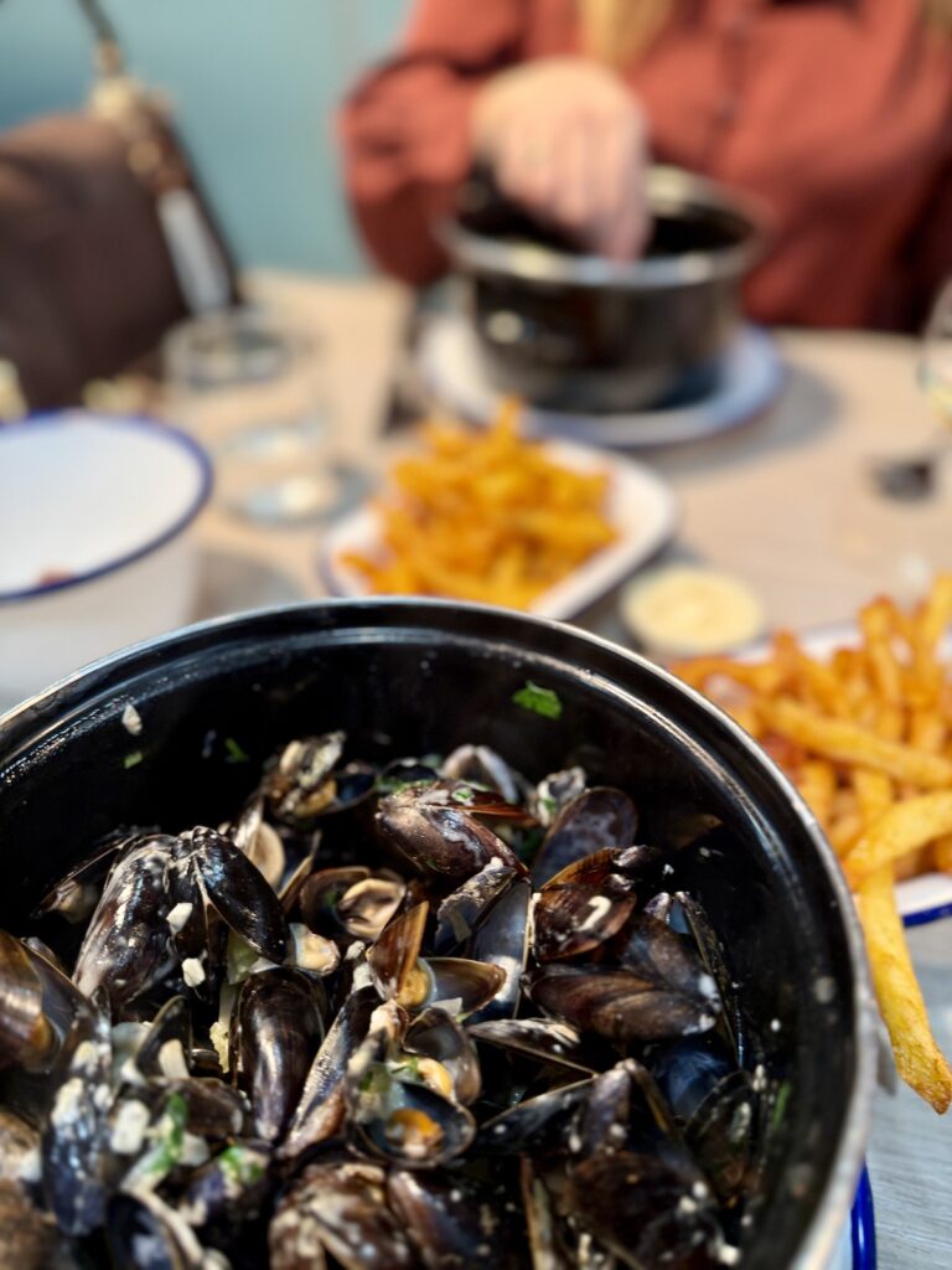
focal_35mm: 24
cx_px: 476
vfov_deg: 71.6
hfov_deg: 56.8
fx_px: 880
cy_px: 635
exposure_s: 1/100
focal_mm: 6.76
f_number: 1.78
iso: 125
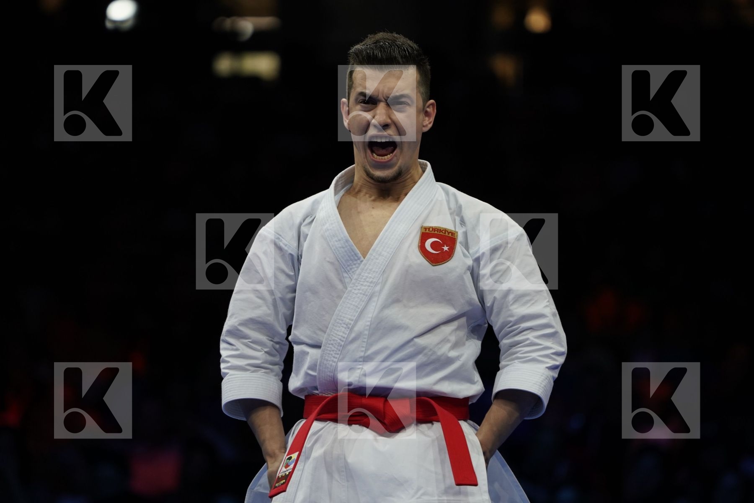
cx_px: 377
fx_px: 6660
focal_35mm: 318
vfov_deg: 4.3
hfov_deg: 6.5
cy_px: 252
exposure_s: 1/500
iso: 1250
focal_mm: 318
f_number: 5.6
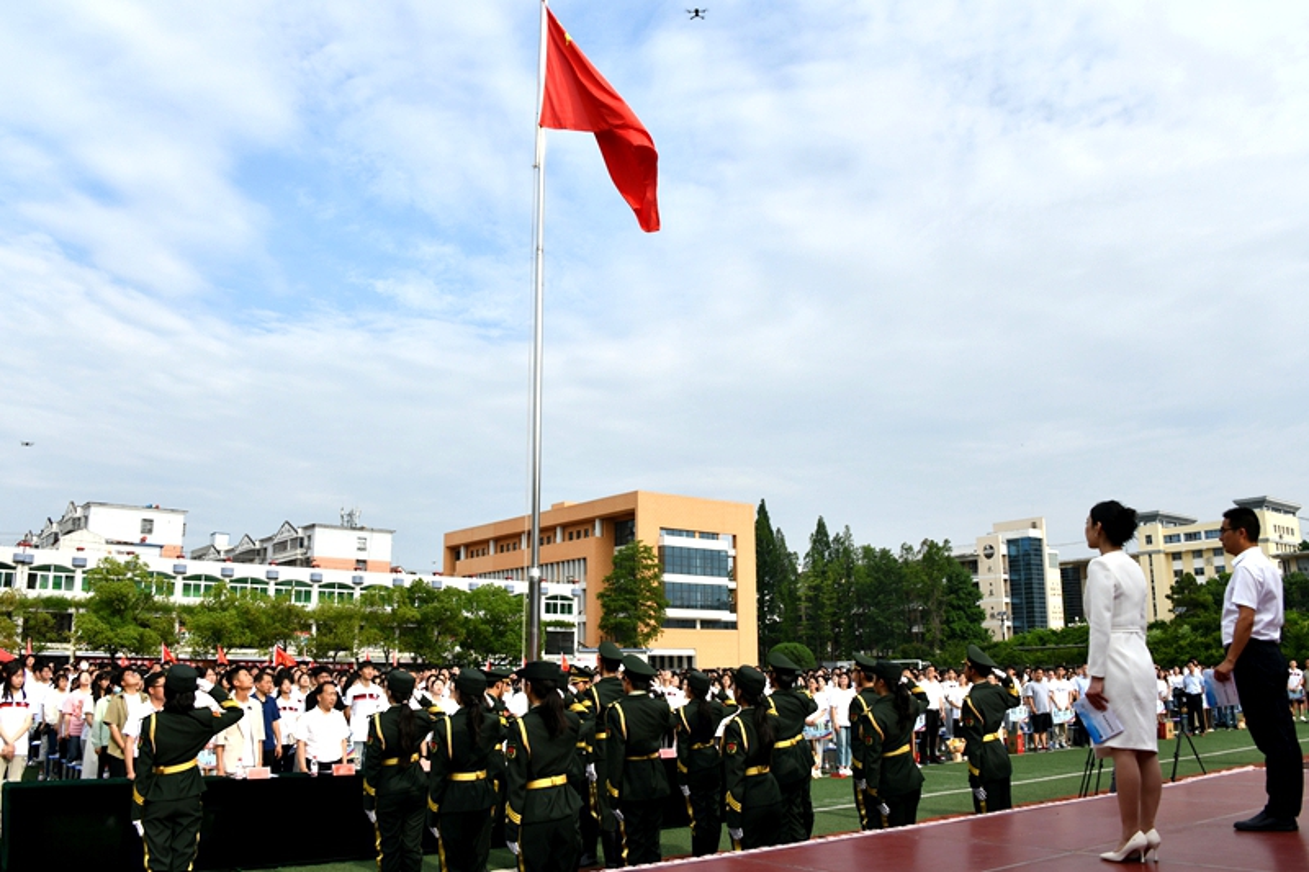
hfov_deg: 65.5
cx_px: 654
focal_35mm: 28
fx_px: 1018
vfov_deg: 46.4
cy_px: 436
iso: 125
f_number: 9
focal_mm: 28
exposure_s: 1/250
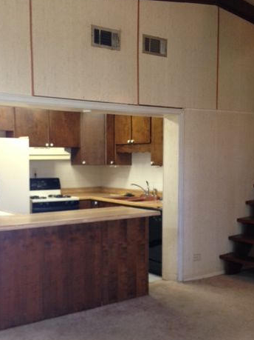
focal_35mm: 46
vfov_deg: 41.2
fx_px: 450
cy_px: 191
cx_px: 103
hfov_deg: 31.4
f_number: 2.4
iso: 125
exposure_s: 1/20
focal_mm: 4.12
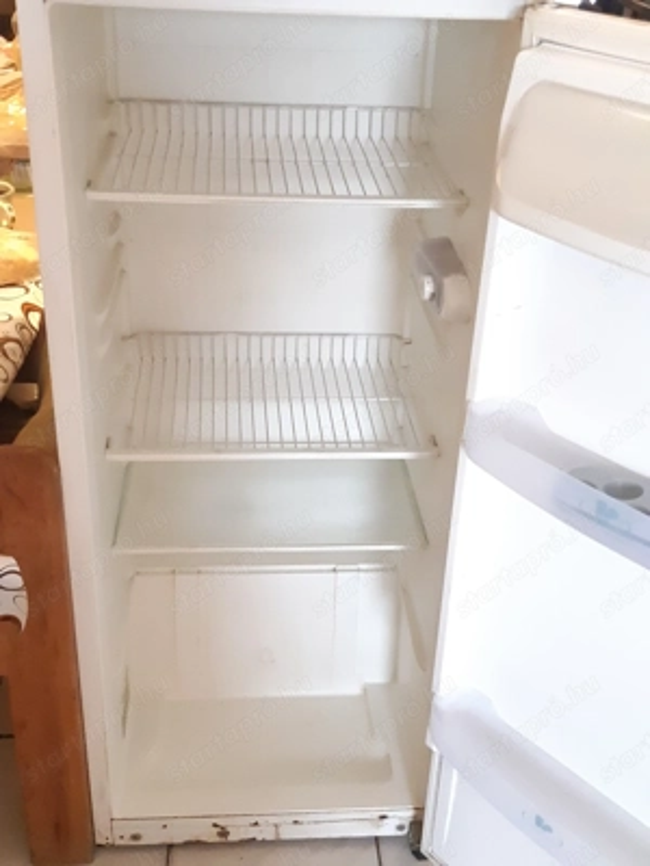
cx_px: 325
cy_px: 433
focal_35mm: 26
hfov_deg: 53.1
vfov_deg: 67.3
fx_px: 651
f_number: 1.7
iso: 640
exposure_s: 1/20
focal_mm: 3.93
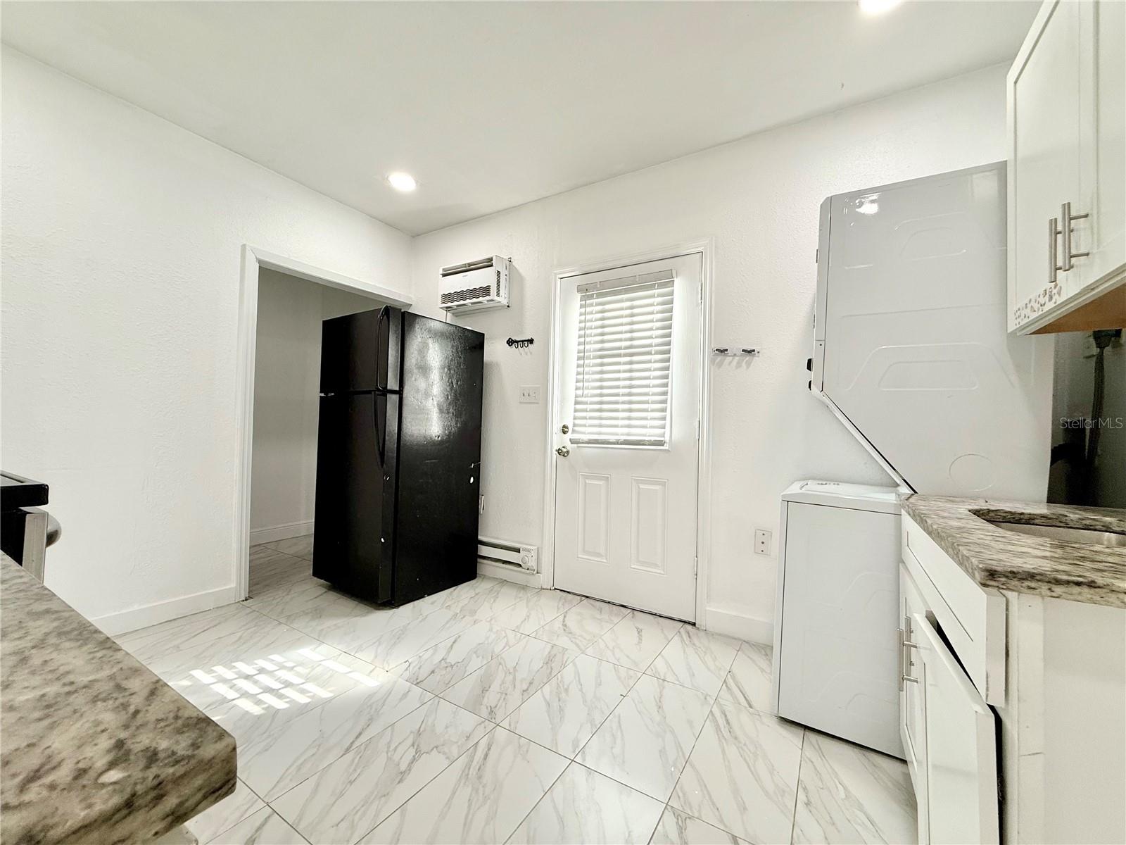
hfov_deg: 102.1
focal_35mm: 14
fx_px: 455
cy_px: 422
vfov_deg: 85.7
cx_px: 563
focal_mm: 2.22
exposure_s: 1/120
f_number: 2.2
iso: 100
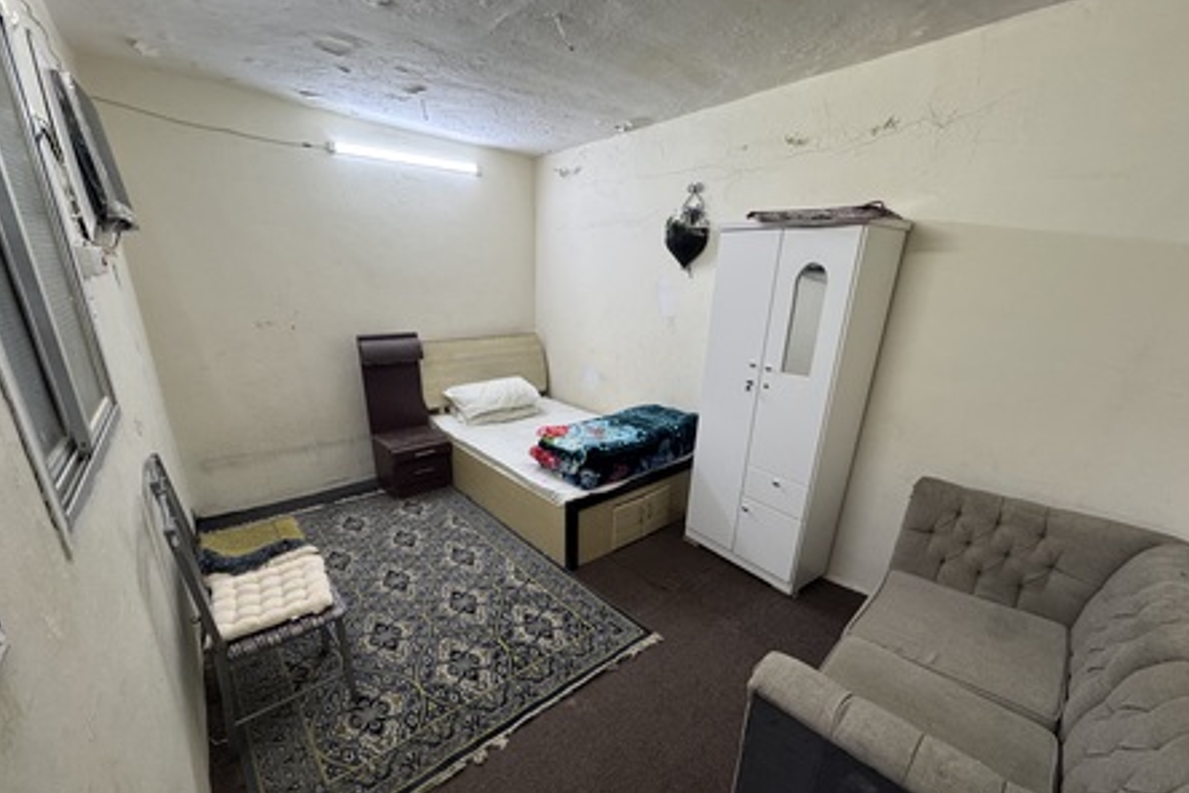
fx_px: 495
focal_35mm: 15
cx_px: 585
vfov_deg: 76.9
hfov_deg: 100.4
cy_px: 451
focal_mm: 2.22
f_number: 2.2
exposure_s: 1/60
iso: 320
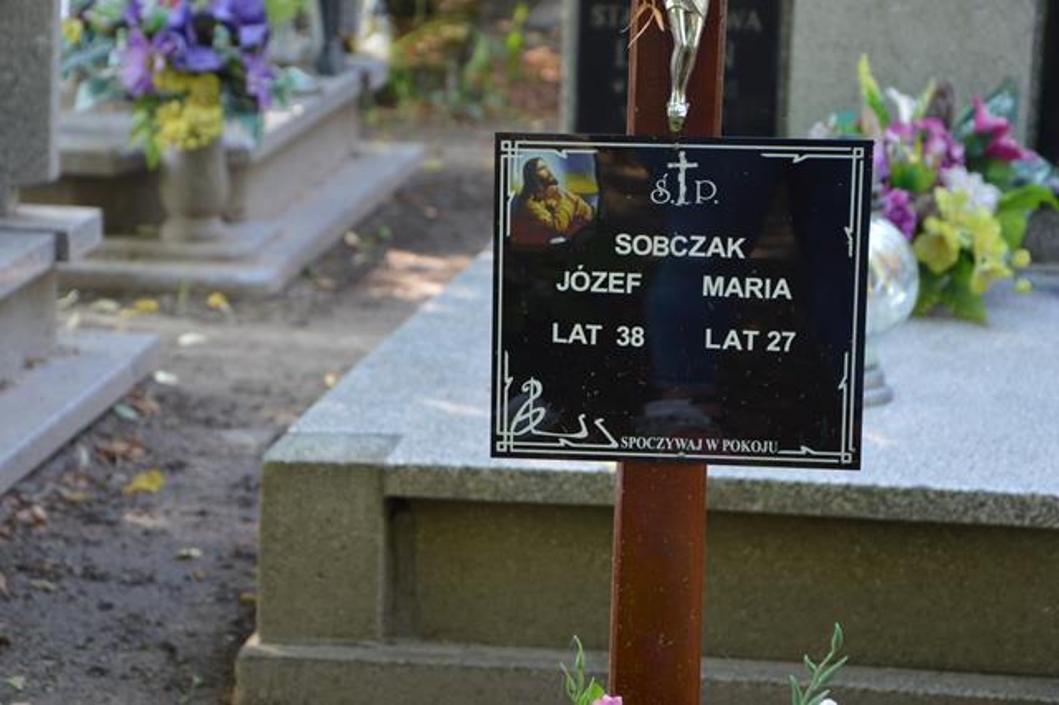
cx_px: 530
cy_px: 352
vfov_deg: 11.4
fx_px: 3528
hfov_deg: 17.1
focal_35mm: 120
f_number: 5.3
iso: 500
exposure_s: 1/60
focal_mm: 80
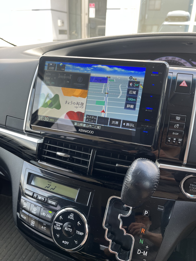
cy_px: 130
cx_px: 98
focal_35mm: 26
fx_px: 196
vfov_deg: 67.3
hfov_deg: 53.1
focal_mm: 5.1
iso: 40
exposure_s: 1/122
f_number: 1.6
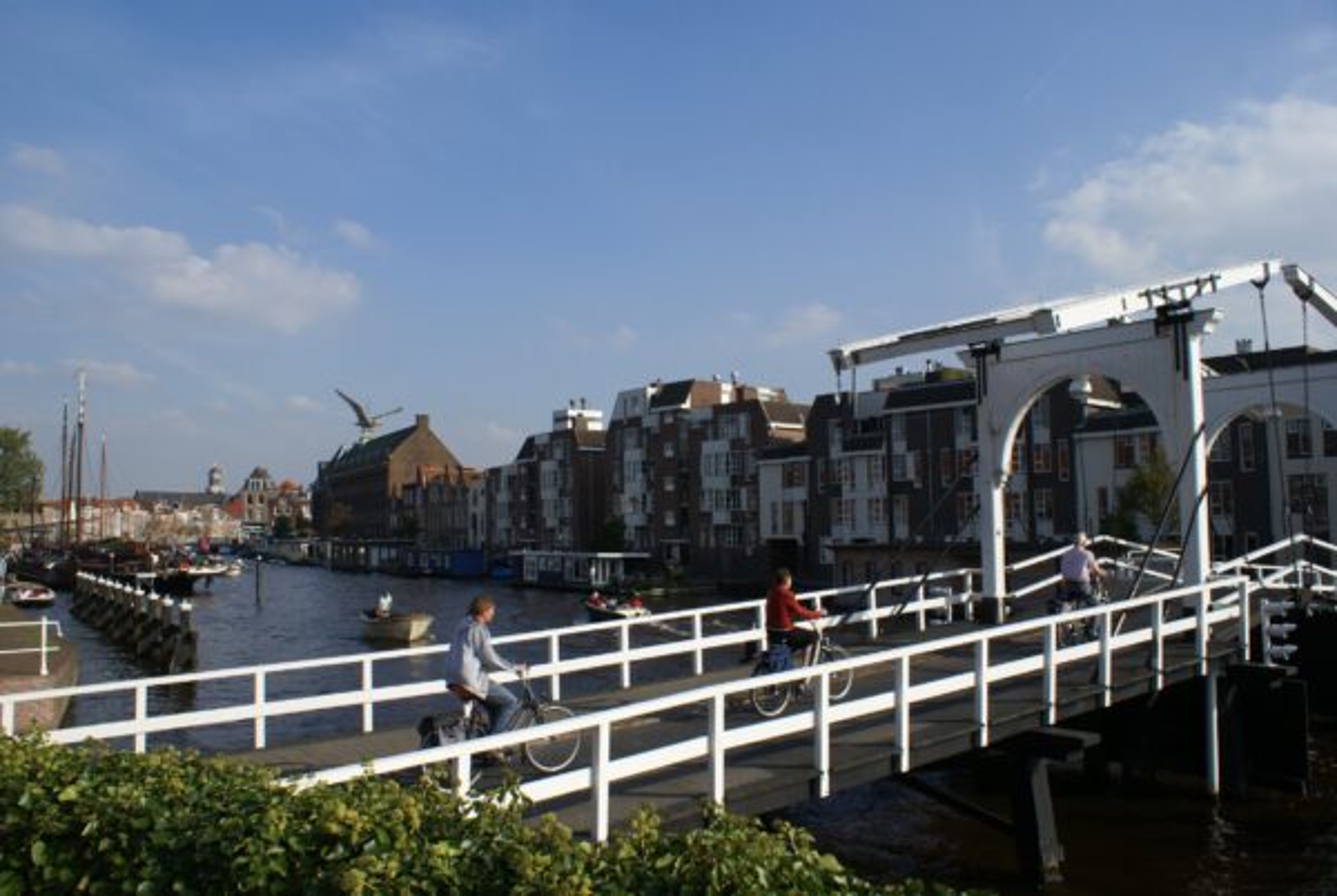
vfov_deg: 48.1
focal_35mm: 27
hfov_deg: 67.3
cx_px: 668
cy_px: 448
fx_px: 1004
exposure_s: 1/200
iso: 100
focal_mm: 18
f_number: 10
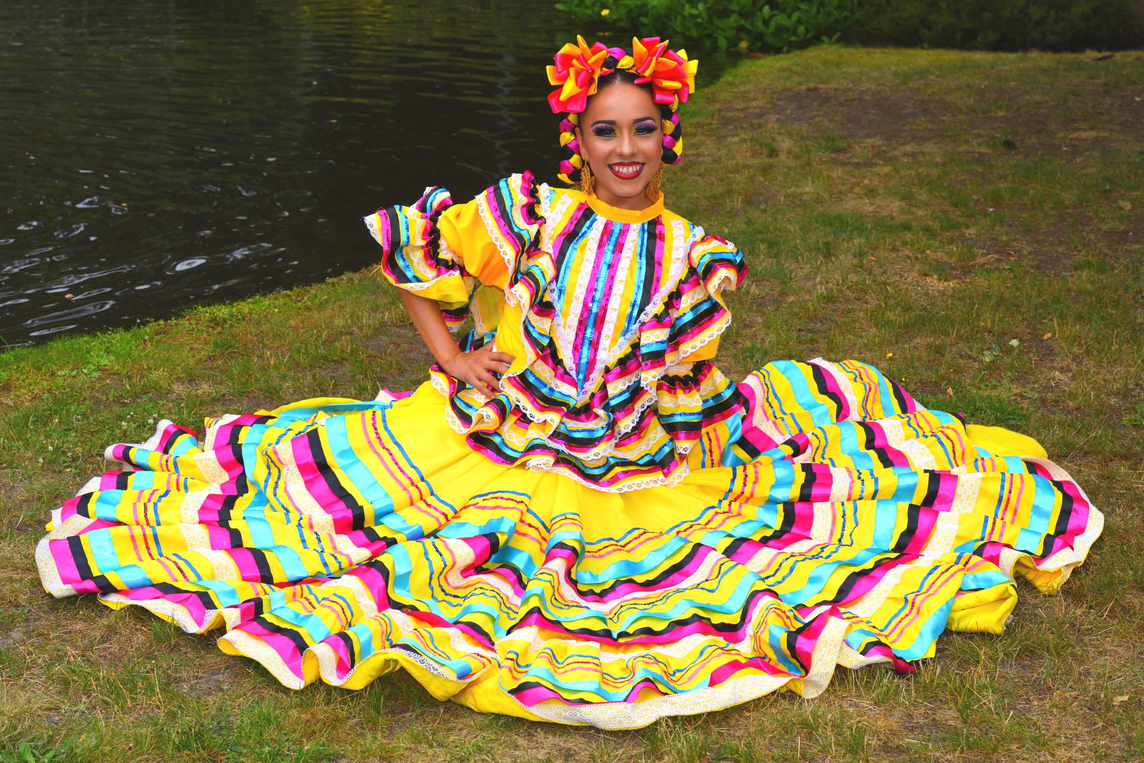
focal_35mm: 70
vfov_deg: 19.5
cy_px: 382
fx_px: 2224
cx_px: 572
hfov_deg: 28.8
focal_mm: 70
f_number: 10
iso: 320
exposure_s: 1/250
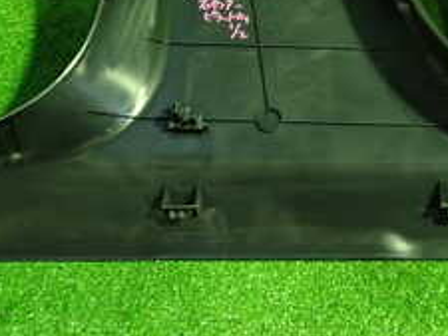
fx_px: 1036
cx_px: 335
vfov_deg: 17.5
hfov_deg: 24.1
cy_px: -74
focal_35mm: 80
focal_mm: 5.4
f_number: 2.3
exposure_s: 1/30
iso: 500
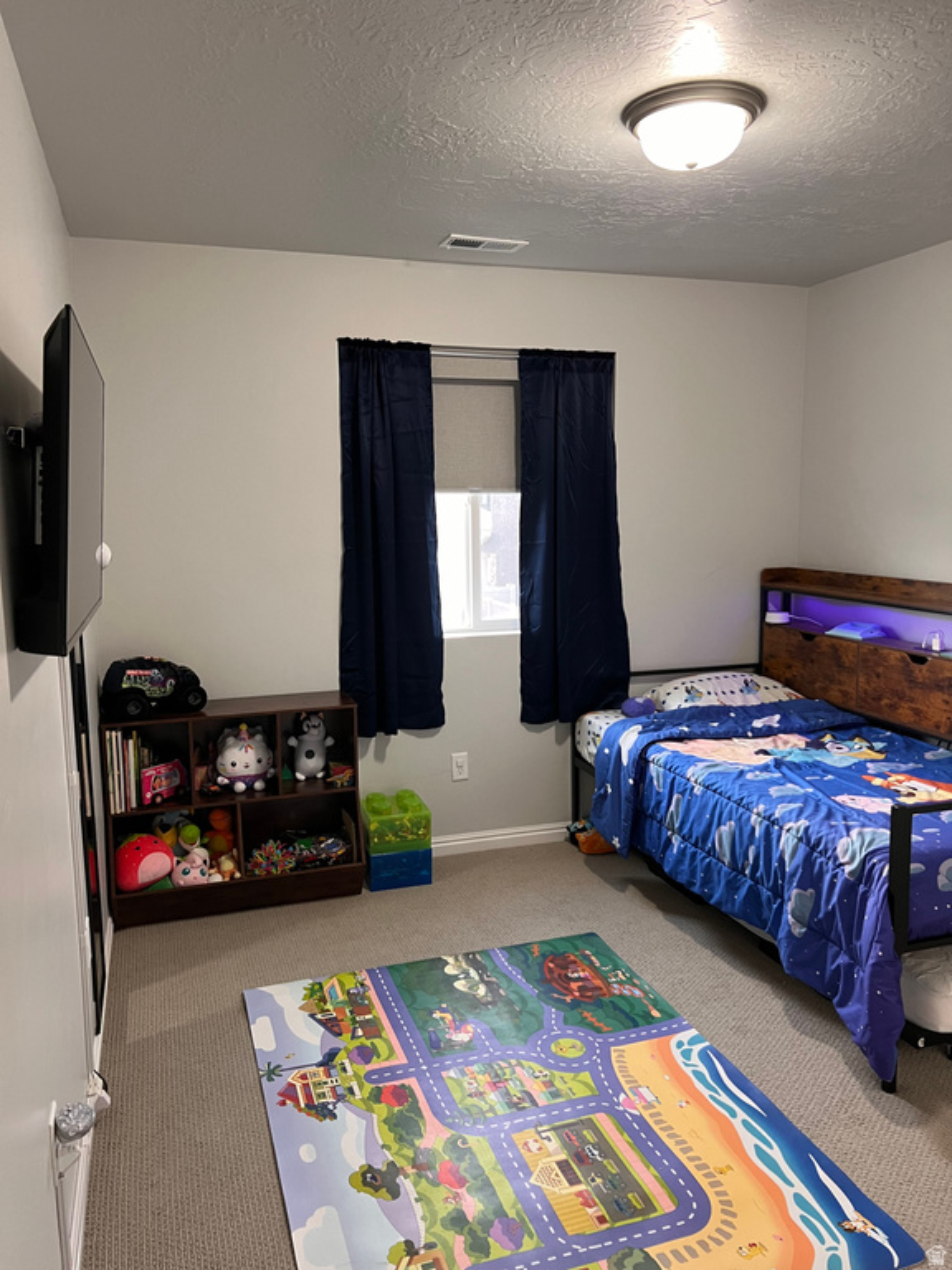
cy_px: 635
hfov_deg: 53.1
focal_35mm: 26
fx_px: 953
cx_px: 476
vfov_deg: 67.3
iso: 200
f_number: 1.5
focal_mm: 5.7
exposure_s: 1/60
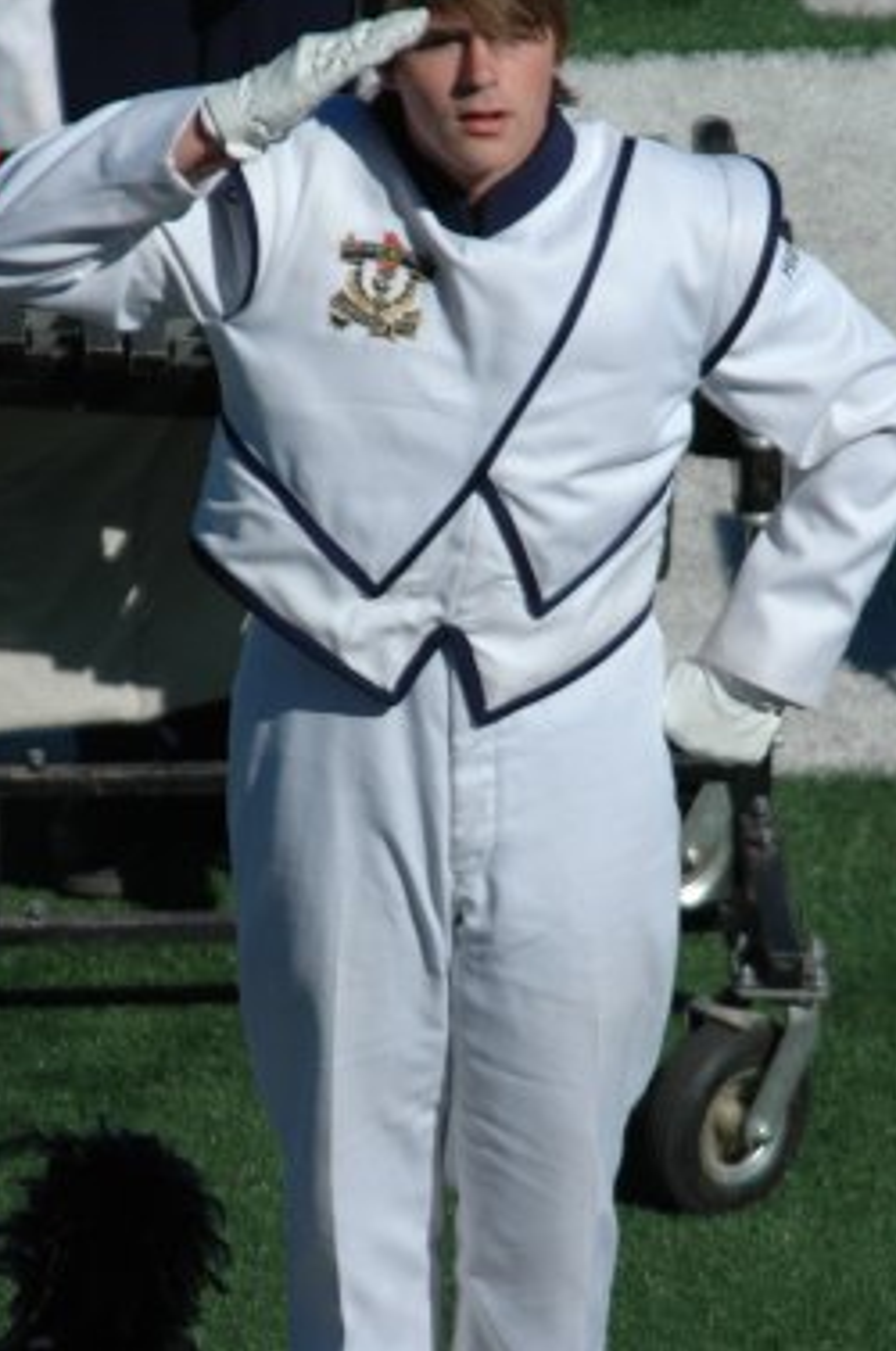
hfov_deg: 1.4
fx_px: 35820
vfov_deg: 2.2
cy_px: 713
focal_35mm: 956
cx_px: 439
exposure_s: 1/2000
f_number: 5.6
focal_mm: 400
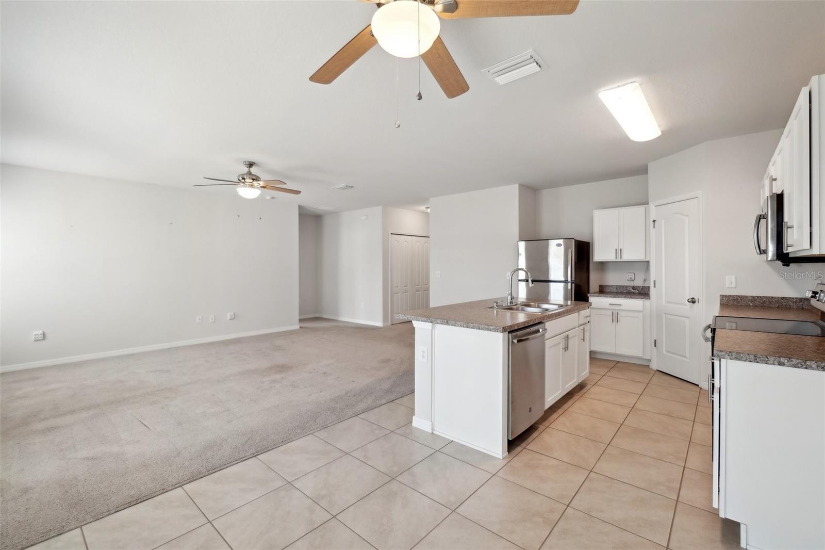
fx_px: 344
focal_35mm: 15
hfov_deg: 100.4
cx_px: 412
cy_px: 275
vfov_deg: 77.3
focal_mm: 10
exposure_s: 1/25
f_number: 8
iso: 400
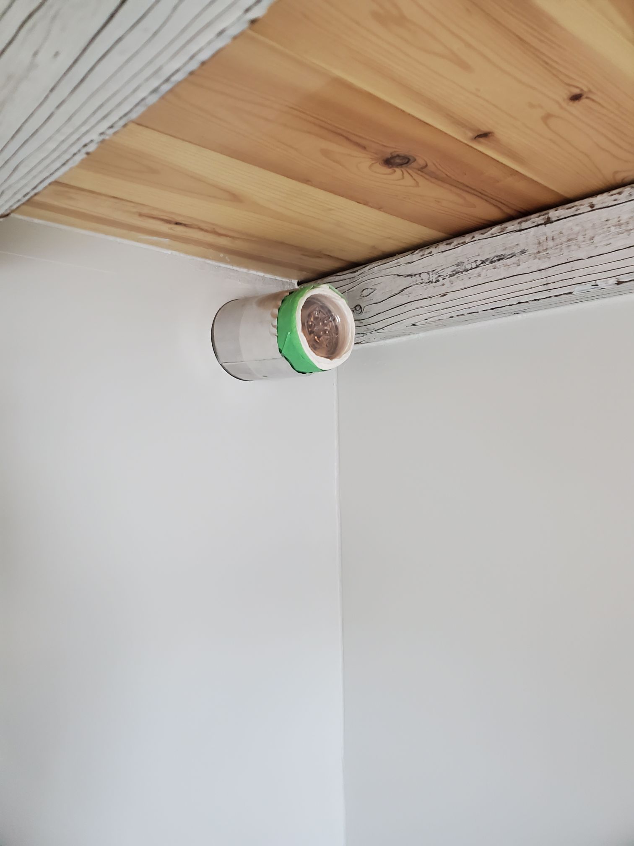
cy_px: 423
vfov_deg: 67.3
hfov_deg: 53.1
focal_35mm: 26
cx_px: 317
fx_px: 635
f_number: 2.4
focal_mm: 4.3
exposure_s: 1/40
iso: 320
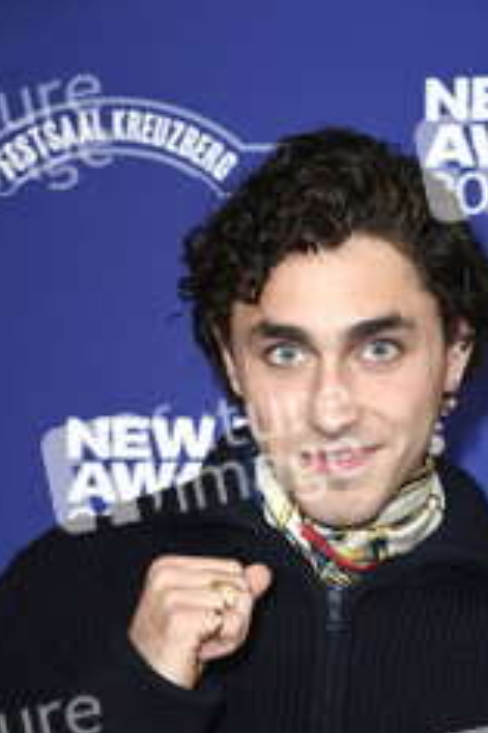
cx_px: 292
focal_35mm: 156
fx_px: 3176
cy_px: 615
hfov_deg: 8.8
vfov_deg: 13.1
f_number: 5.6
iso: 800
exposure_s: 1/250
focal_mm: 92
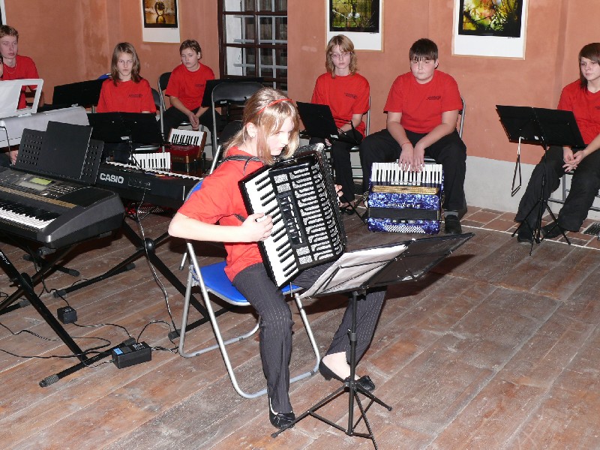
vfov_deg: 32.9
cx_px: 300
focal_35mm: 44
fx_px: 763
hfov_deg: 42.9
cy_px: 225
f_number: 2.8
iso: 100
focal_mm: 8.5
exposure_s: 1/30
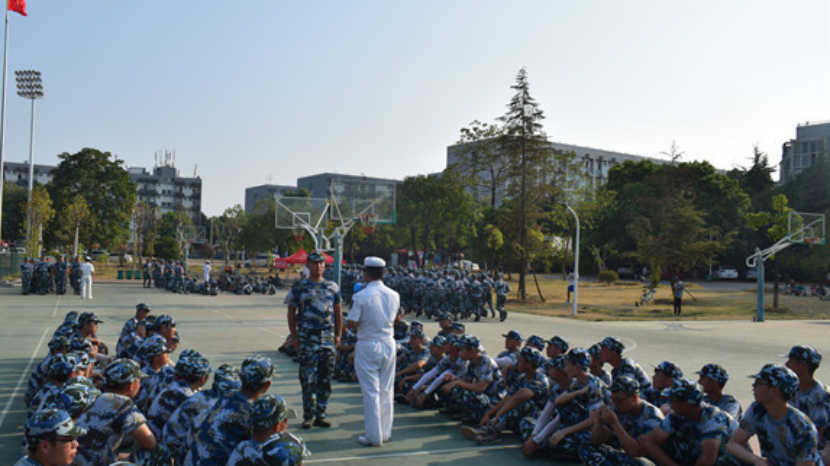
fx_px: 760
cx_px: 397
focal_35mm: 35
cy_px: 266
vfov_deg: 34.1
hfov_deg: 57.2
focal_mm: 21
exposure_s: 1/400
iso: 200
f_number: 10
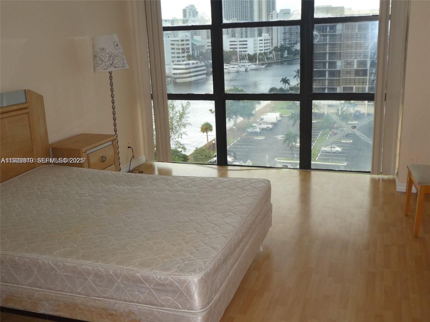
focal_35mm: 35
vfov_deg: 40.7
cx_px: 215
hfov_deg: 52.6
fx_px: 435
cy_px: 161
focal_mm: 6.3
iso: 250
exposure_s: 1/125
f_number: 3.7
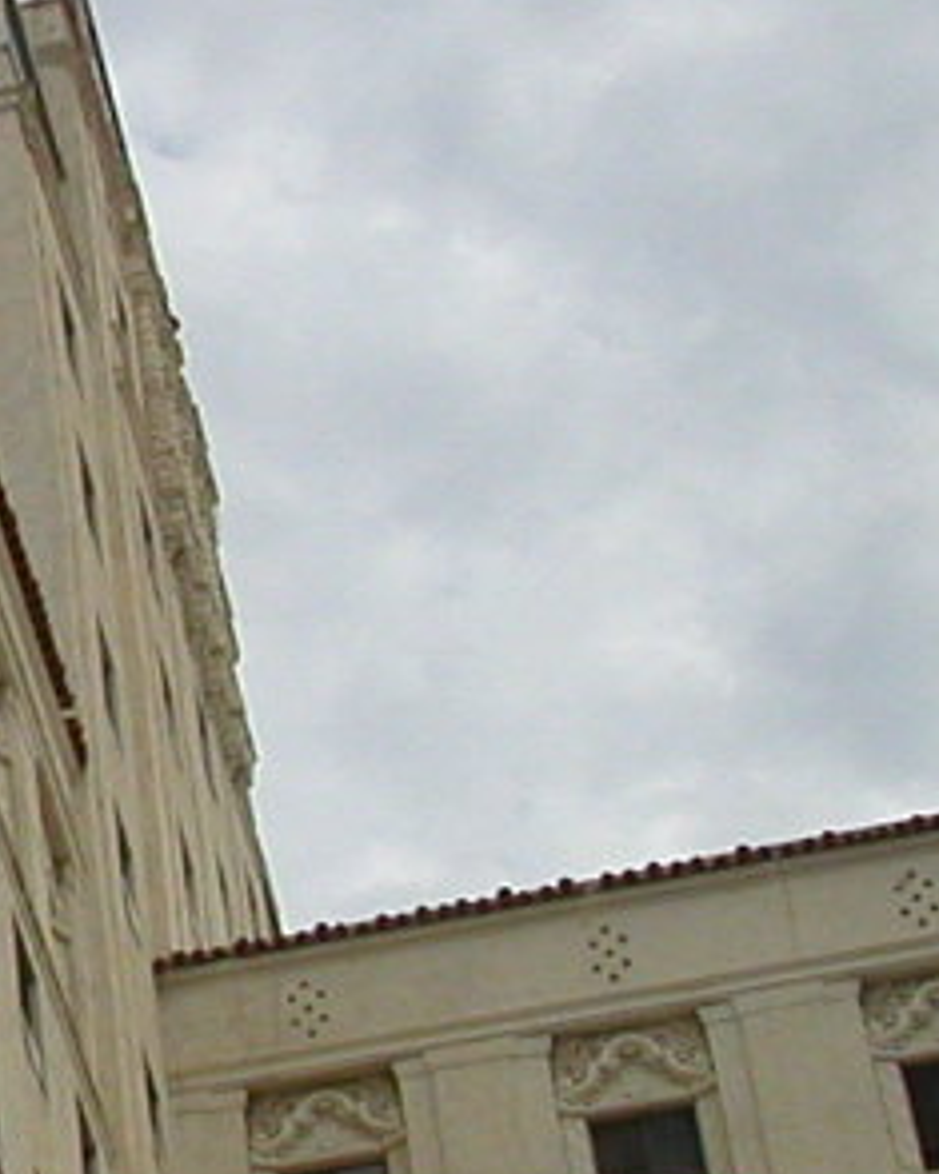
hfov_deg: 11.3
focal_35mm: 126
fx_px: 4379
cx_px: -775
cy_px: 847
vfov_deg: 15.2
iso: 100
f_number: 4.5
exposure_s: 1/609
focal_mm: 5.6
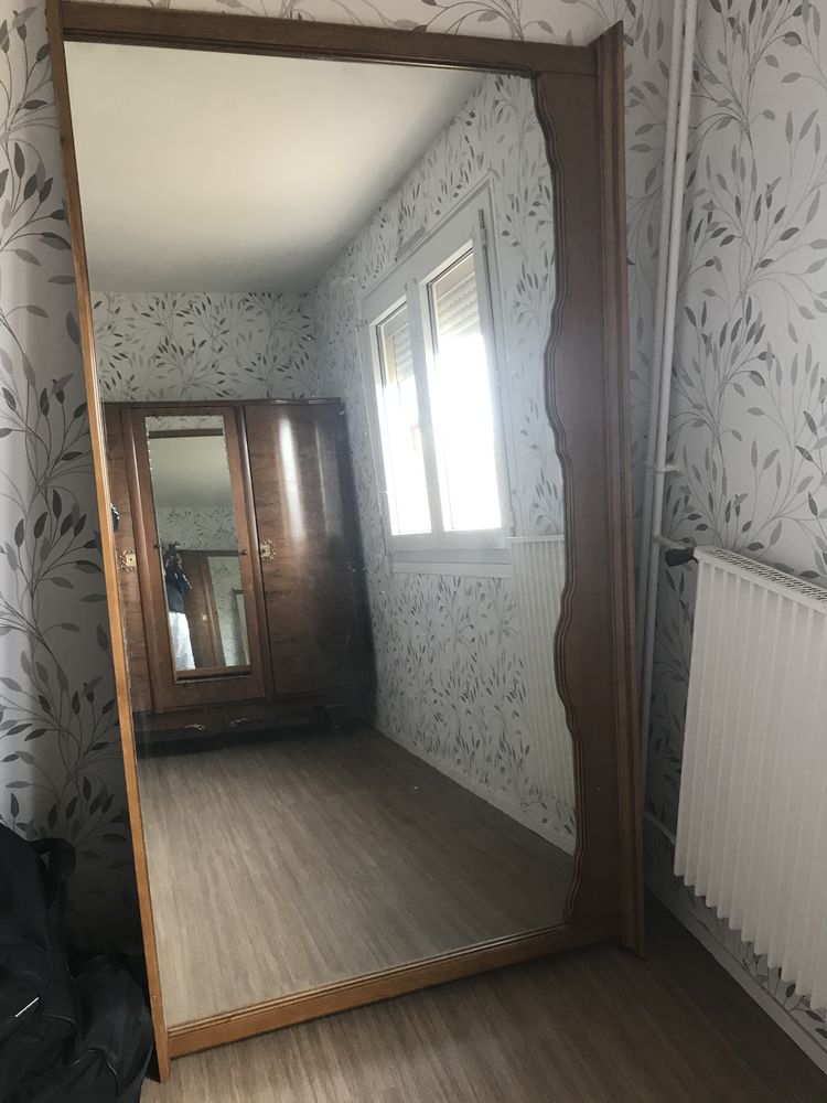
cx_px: 414
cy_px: 552
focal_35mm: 28
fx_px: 892
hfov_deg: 49.7
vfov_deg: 63.4
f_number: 1.8
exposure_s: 1/25
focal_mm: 3.99
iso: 40
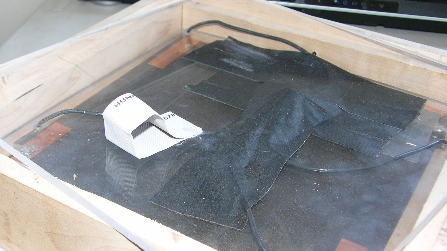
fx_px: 628
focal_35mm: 53
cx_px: 142
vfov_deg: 22.6
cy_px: 125
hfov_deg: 38.6
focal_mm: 8.9
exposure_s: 1/30
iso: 50
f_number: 2.8
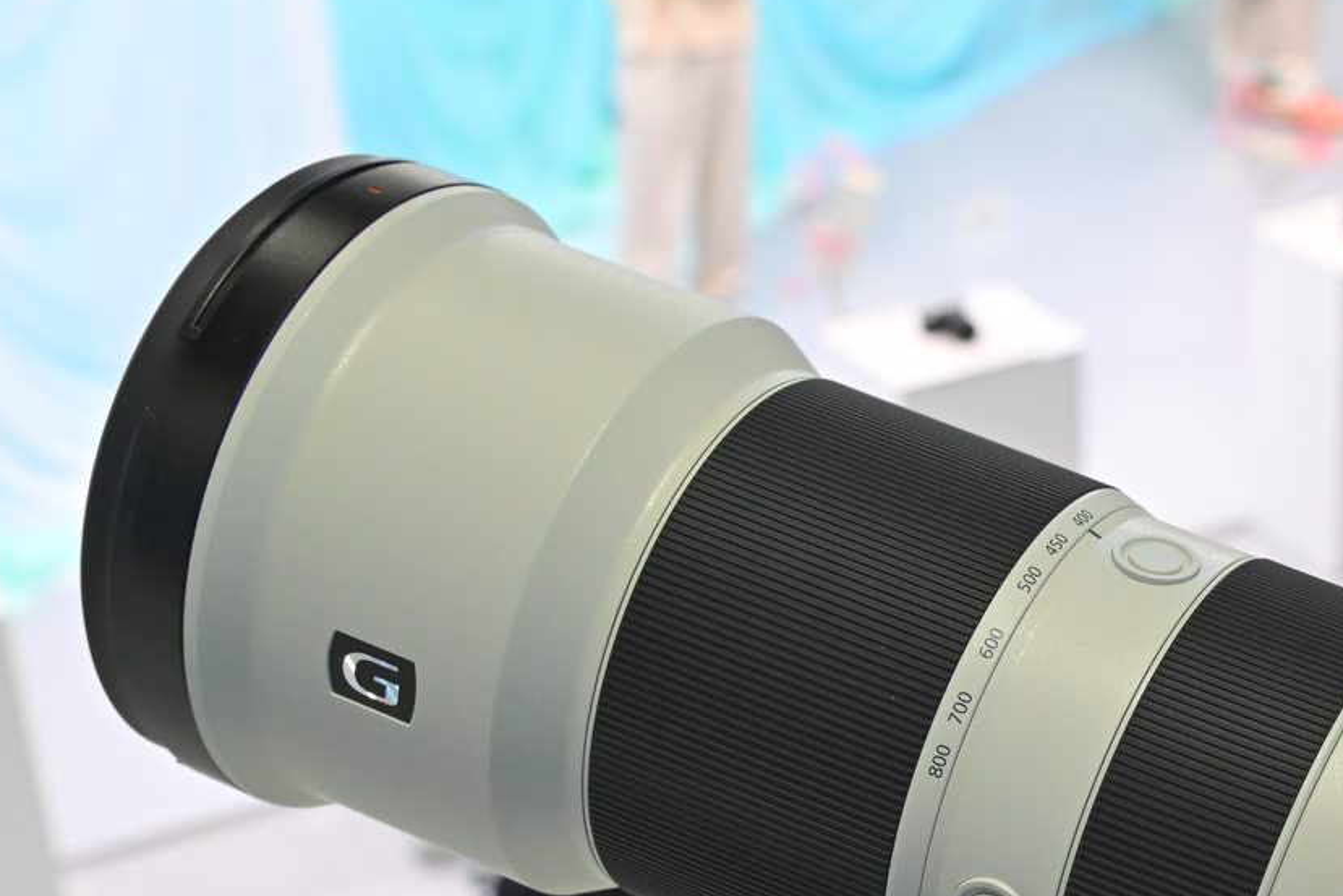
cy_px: 860
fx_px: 3283
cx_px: 1231
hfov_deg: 22.5
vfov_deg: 15.3
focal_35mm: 88
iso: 1600
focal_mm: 38
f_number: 8
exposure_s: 1/125
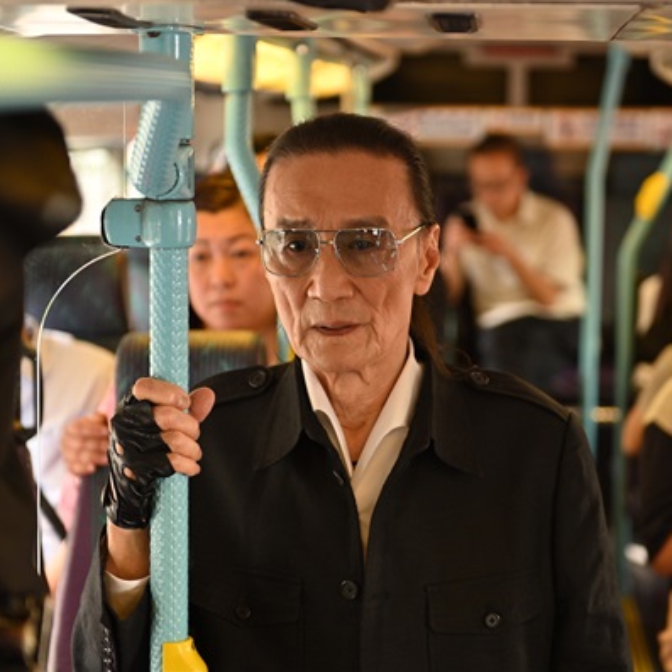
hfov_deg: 19.3
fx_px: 1977
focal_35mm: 90
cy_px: 335
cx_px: 398
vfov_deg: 19.3
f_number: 3.5
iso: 640
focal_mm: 70
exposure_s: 1/60
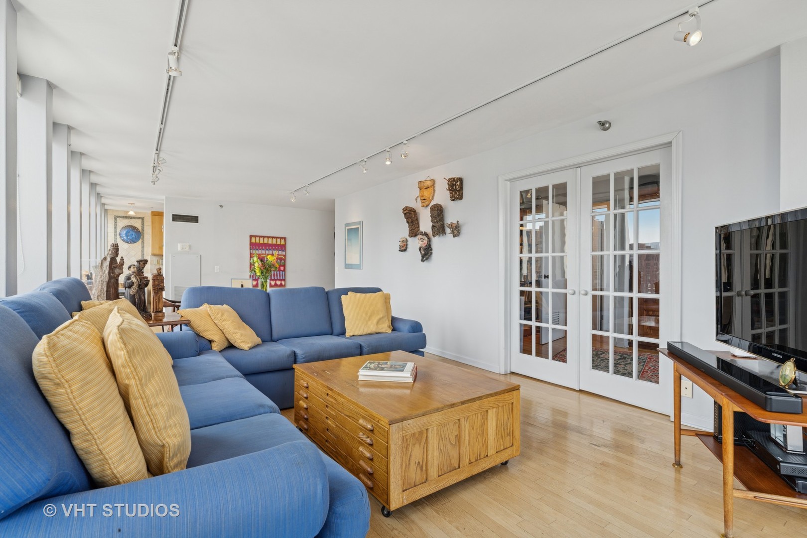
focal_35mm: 17
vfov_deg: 70.4
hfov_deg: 93.3
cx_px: 404
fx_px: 381
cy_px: 269
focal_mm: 17
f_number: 8
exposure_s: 1/40
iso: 200
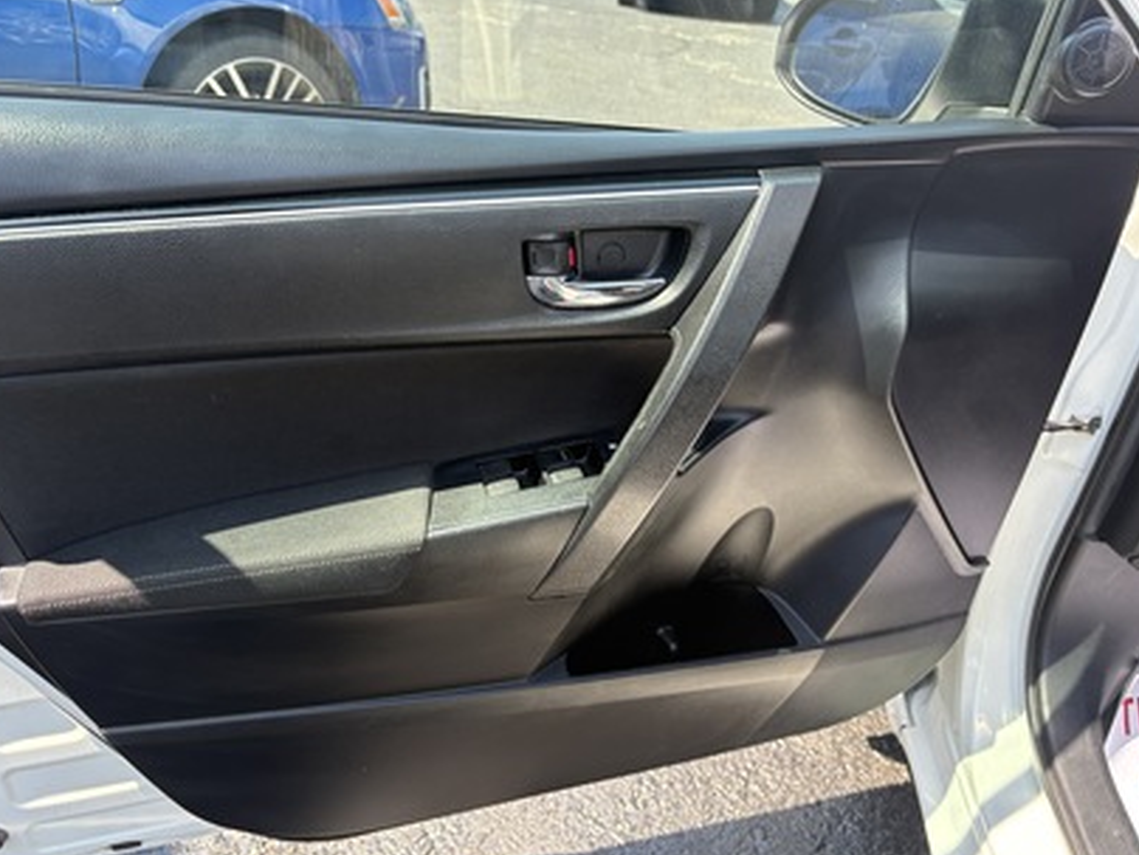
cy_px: 433
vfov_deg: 51.4
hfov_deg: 65.3
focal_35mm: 27
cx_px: 553
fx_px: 888
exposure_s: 1/395
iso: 64
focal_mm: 5.96
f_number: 1.6
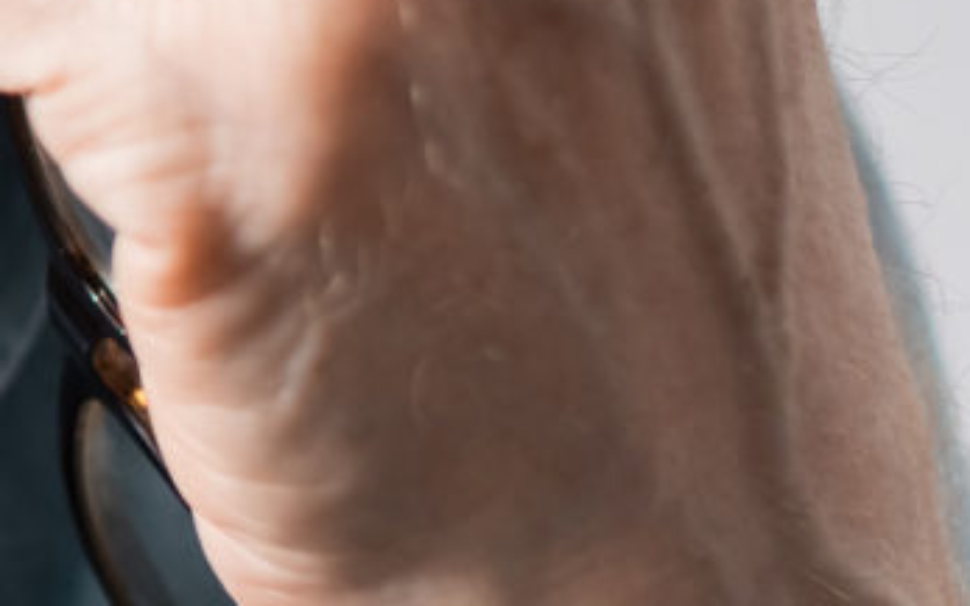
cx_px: -1387
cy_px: -269
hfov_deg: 7.4
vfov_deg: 5.0
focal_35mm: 263
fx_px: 6954
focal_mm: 35
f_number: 2.8
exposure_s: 1/200
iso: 100
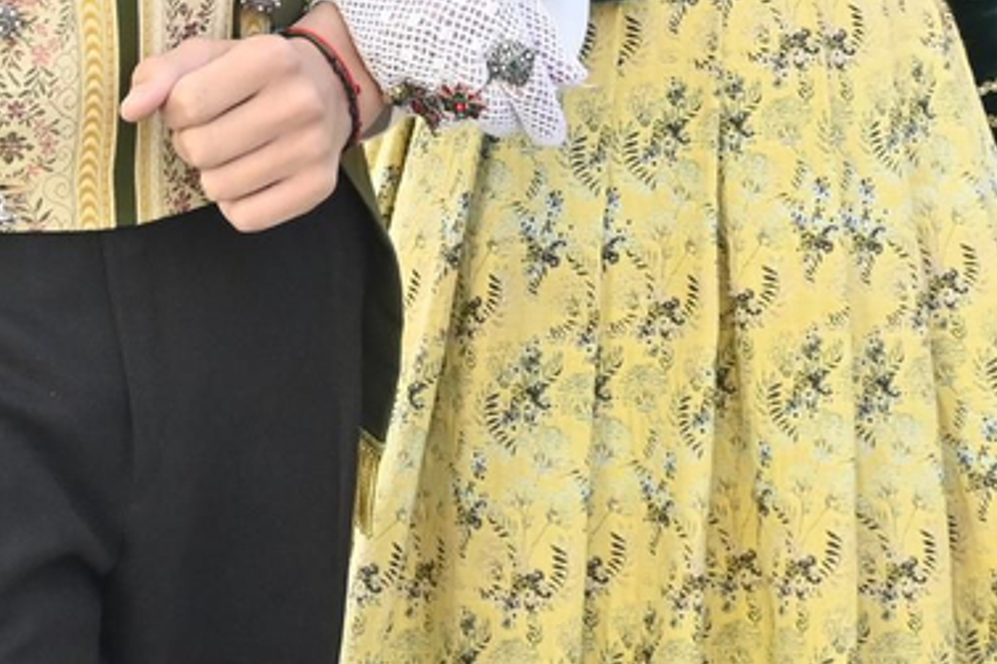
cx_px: 370
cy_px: -365
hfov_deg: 12.9
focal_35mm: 159
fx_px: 4405
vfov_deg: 8.4
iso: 640
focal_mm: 25
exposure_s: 1/400
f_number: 4.5
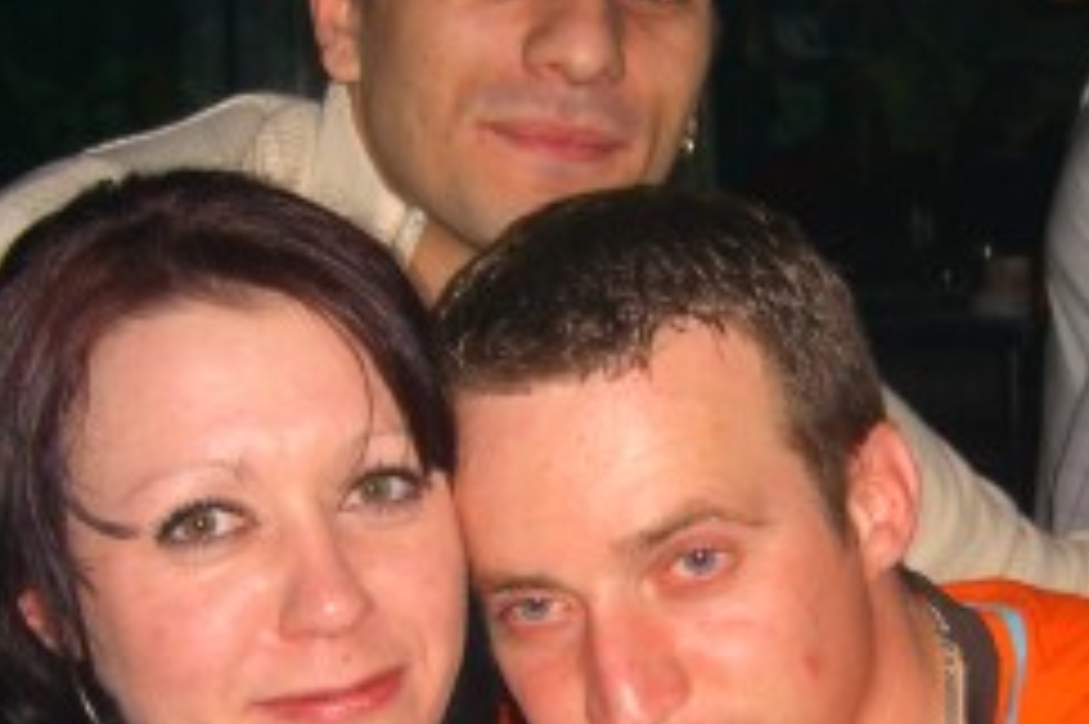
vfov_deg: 13.8
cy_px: 661
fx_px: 2962
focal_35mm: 98
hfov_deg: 20.7
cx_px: 801
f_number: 2.8
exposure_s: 1/60
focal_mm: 7.9
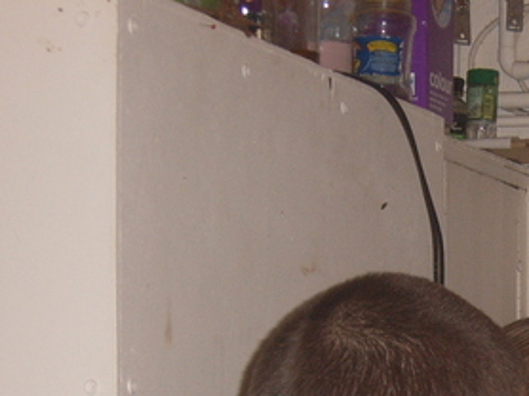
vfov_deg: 9.4
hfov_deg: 12.5
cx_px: 585
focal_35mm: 156
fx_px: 2382
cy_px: 466
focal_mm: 10.8
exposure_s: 1/45
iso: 72
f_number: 3.7
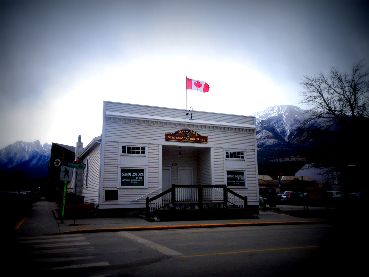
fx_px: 309
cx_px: 184
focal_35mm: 29
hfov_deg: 61.7
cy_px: 138
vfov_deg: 48.2
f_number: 3.5
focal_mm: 4.92
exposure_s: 1/640
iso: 80
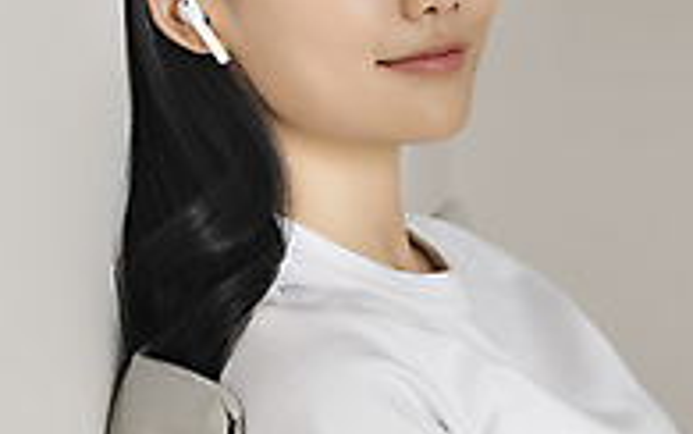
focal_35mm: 119
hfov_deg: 17.5
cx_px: 460
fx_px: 2248
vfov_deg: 11.0
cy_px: 185
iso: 400
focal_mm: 38
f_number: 4
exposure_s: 1/100
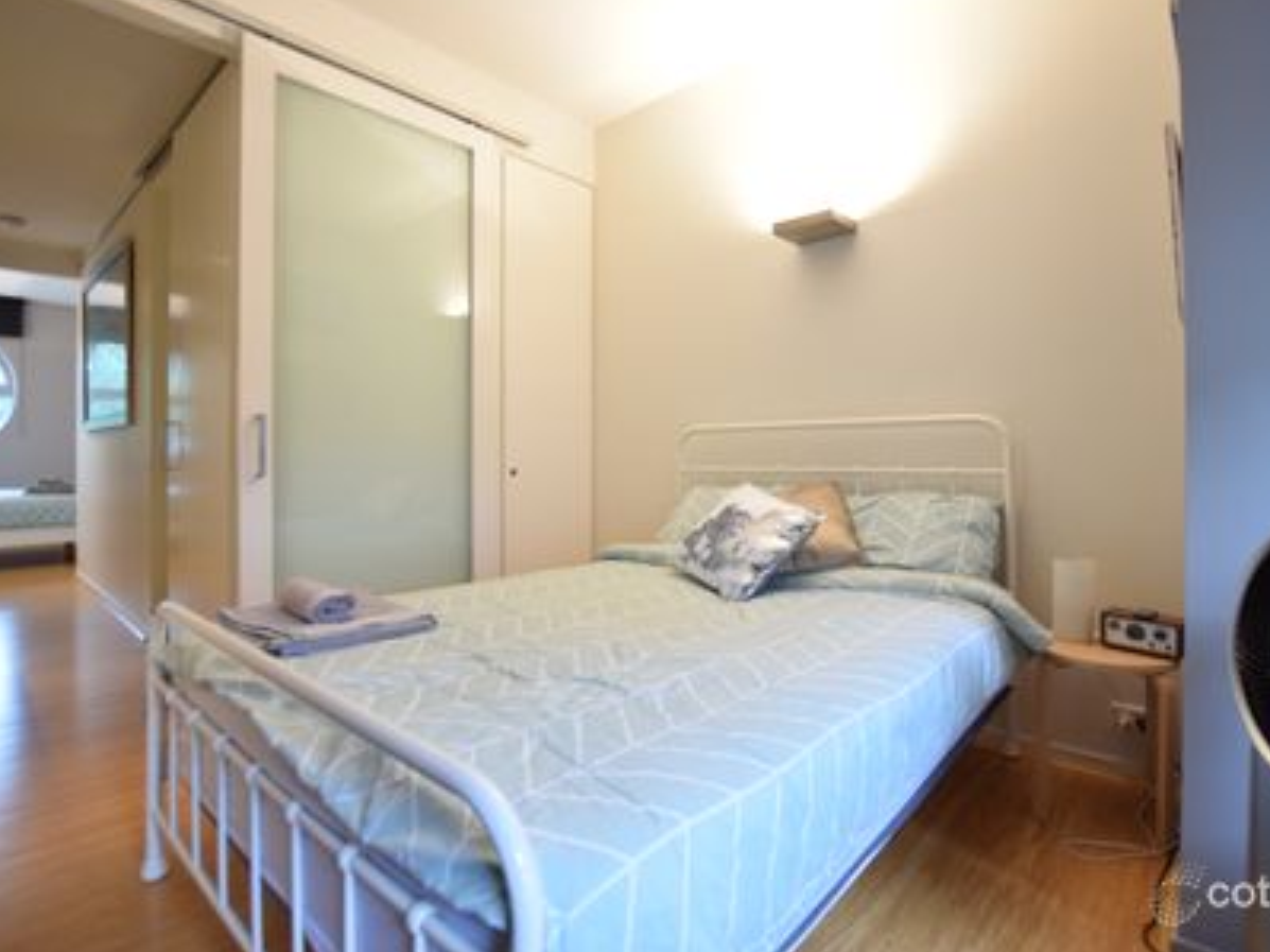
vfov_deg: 74.7
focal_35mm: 17
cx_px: 659
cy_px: 460
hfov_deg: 91.0
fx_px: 624
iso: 800
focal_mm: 10
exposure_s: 1/60
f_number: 3.5
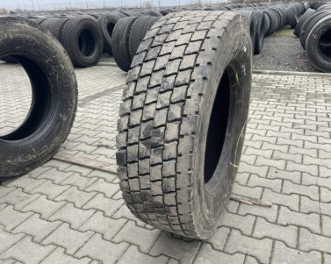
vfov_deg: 49.9
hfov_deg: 60.5
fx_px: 284
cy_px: 127
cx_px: 172
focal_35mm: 29
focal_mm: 4.2
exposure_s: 1/101
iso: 125
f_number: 1.6
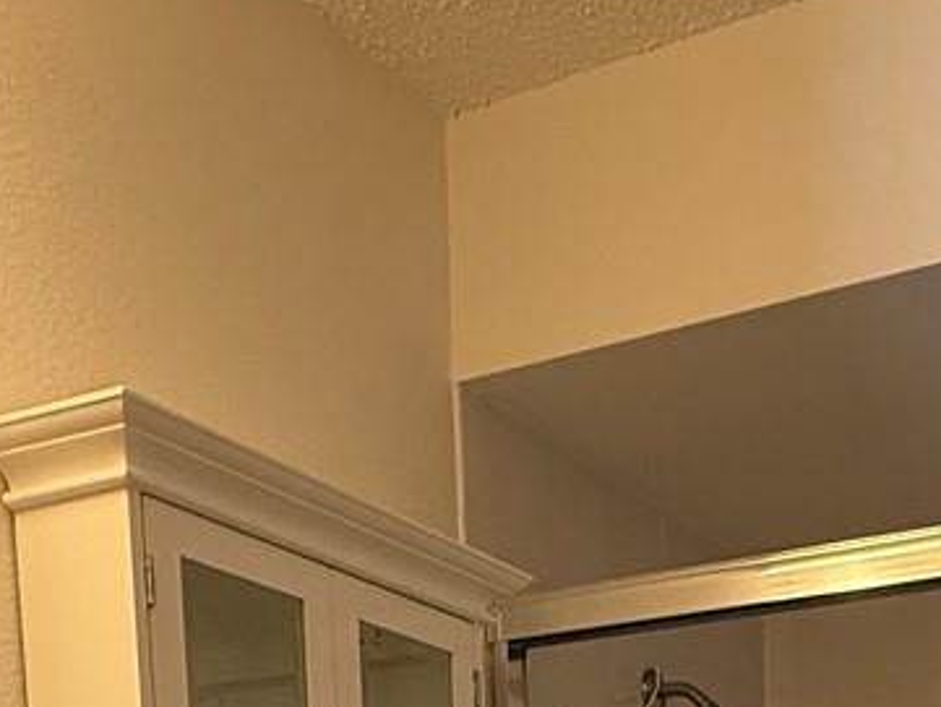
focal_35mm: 62
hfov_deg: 30.4
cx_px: 761
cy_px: 1247
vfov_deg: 18.7
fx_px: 1686
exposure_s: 1/120
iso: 200
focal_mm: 2.22
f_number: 2.2
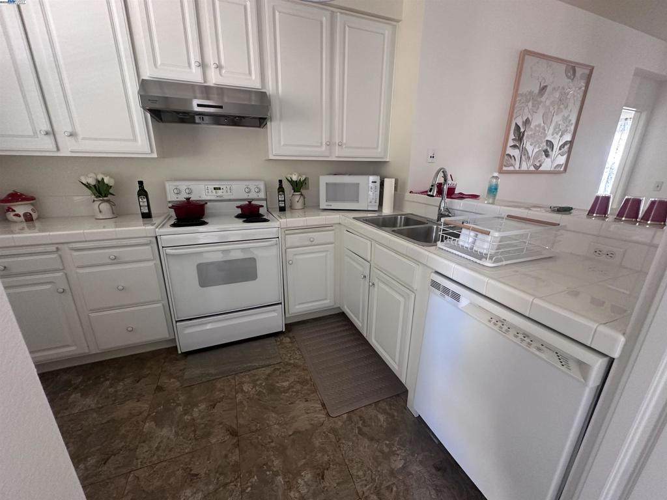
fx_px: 270
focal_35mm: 14
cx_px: 334
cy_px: 250
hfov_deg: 102.1
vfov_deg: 85.7
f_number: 2.2
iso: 320
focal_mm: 2.22
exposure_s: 1/88
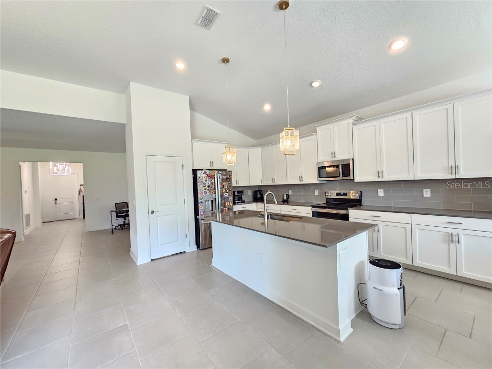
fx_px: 185
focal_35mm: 13
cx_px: 246
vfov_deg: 89.9
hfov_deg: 106.2
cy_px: 184
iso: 200
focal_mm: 2.2
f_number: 2.2
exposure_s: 1/60
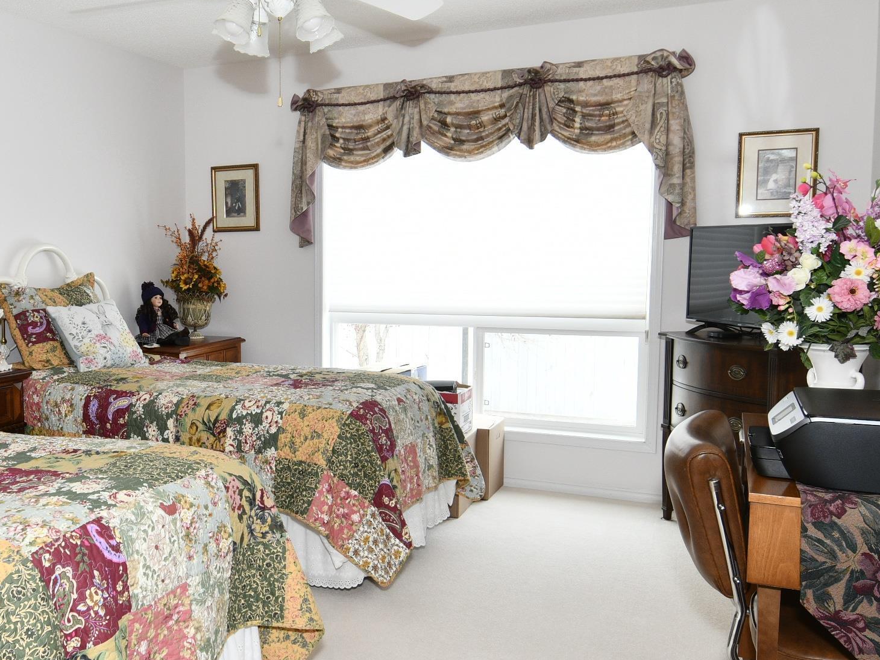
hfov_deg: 53.6
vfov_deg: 42.9
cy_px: 324
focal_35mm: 33
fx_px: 839
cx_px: 256
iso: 400
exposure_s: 1/60
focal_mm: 12
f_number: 5.6
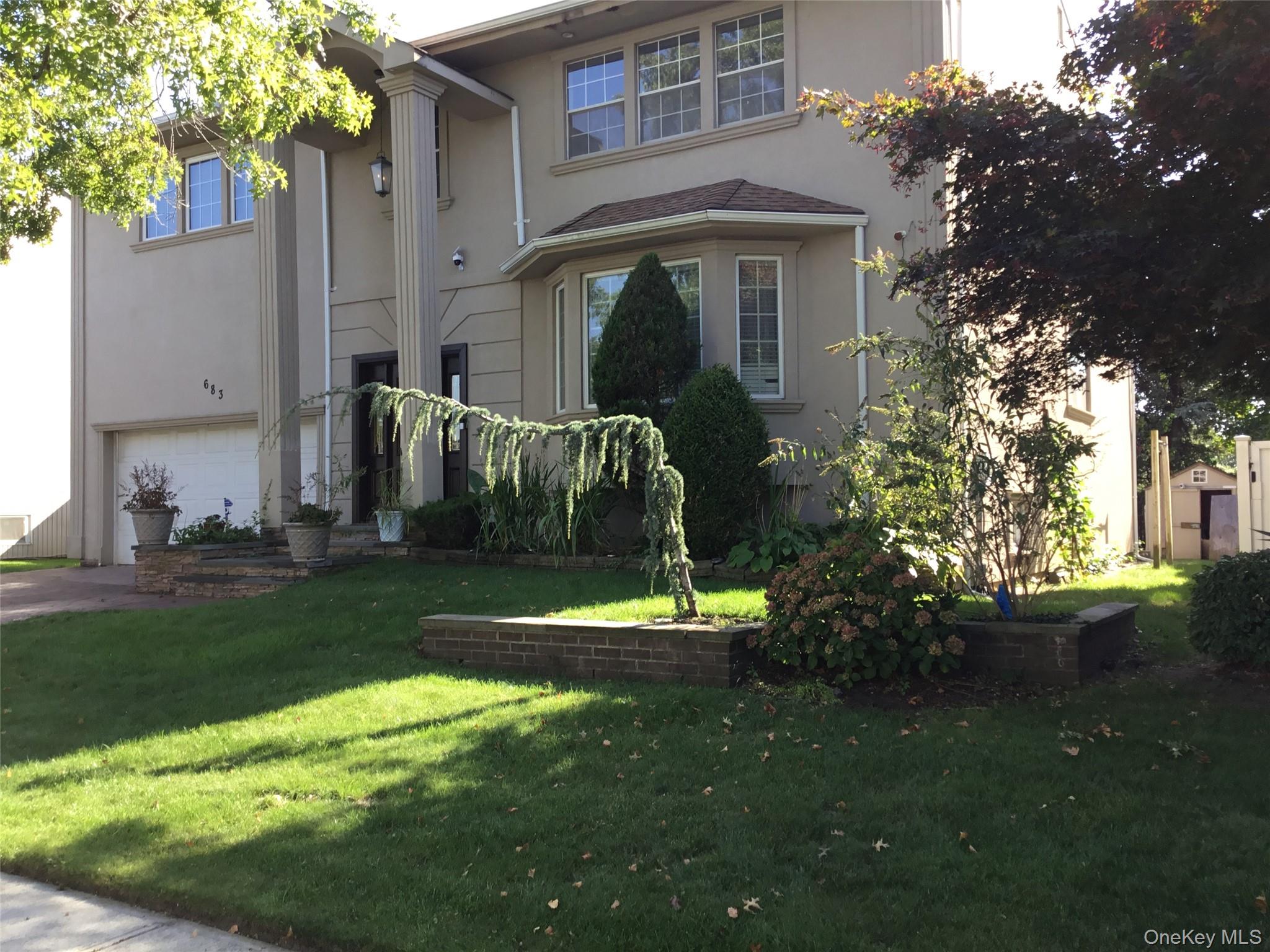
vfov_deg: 45.4
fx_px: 1137
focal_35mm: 31
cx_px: 635
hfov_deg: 58.4
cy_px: 476
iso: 25
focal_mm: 3.3
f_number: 2.4
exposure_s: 1/142
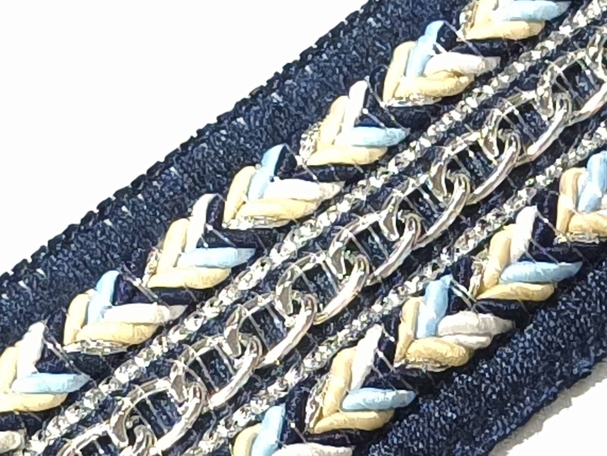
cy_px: 228
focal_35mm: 172
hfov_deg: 11.5
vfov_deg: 8.6
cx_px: 304
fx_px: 3016
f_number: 1.6
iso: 2000
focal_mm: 6.57
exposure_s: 1/1480
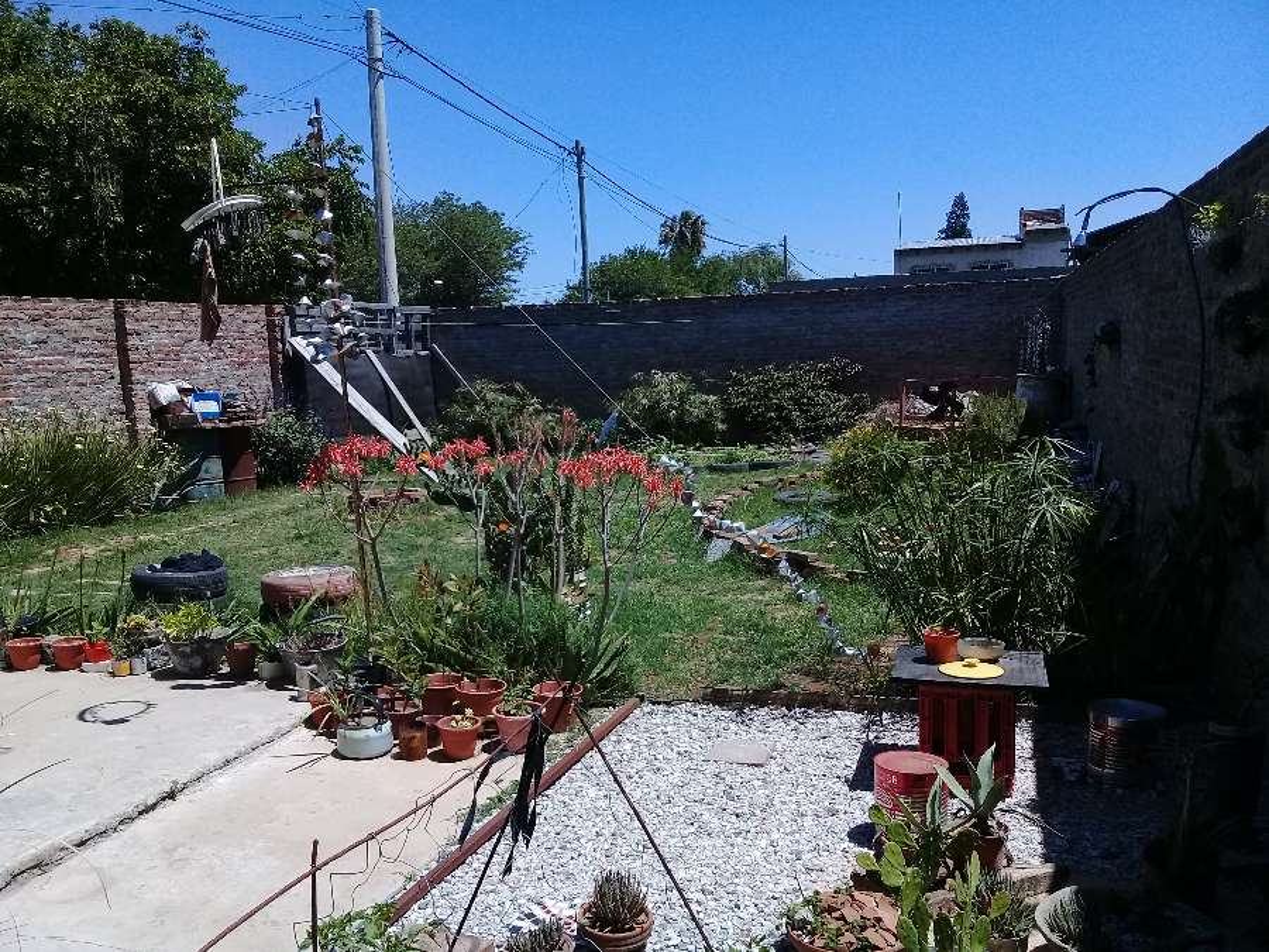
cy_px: 476
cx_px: 634
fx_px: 1136
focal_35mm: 31
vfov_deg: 45.4
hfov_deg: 58.4
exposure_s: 1/602
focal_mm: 3.3
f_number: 2.2
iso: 50
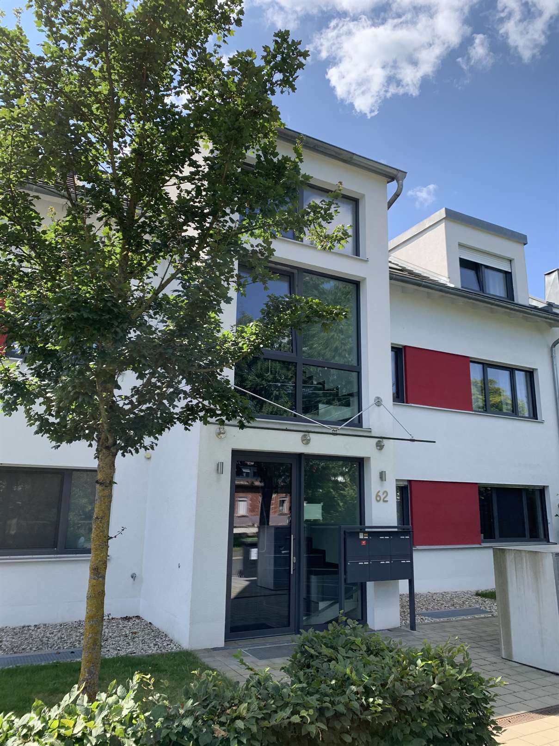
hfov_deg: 53.1
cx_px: 280
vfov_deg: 67.3
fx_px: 560
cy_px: 373
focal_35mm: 26
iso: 25
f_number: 1.8
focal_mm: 4.25
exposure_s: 1/815
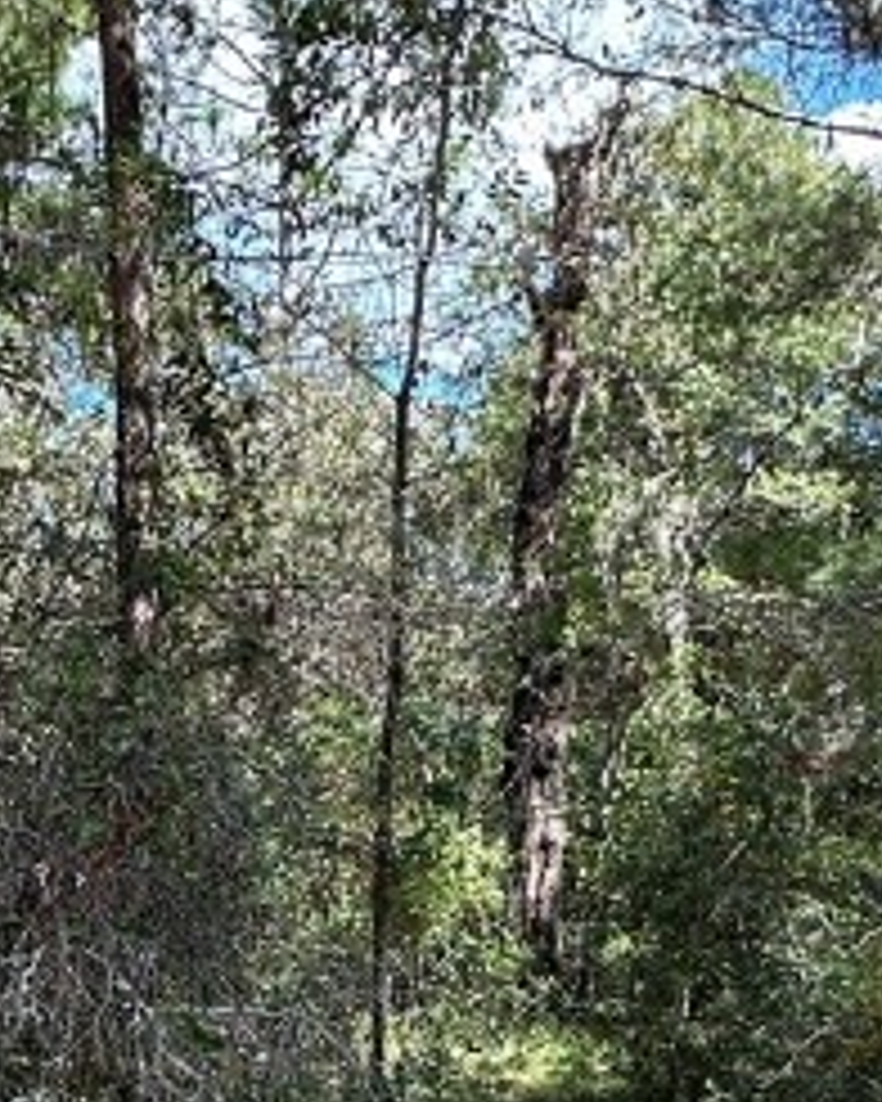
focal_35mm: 57
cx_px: 198
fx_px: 1860
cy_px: 1003
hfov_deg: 26.3
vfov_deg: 31.4
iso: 40
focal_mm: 2.22
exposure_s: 1/199
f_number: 2.2
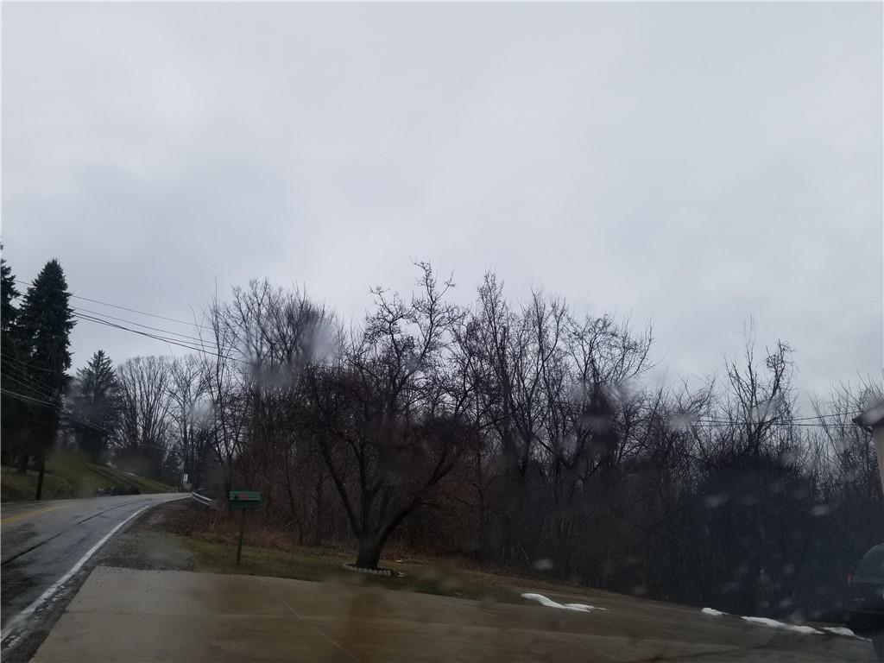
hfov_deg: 67.3
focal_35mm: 26
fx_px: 664
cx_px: 442
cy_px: 332
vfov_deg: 53.1
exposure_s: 1/940
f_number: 1.7
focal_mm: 4.25
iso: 50
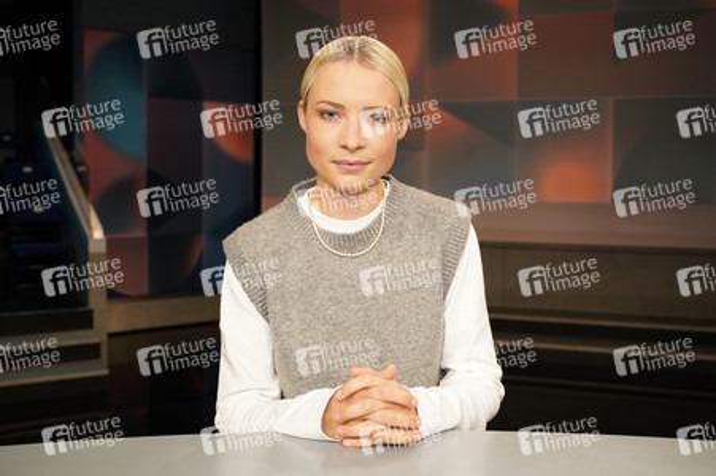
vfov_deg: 37.8
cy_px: 238
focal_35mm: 35
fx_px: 696
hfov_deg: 54.5
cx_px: 358
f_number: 5
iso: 2000
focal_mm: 35
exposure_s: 1/160
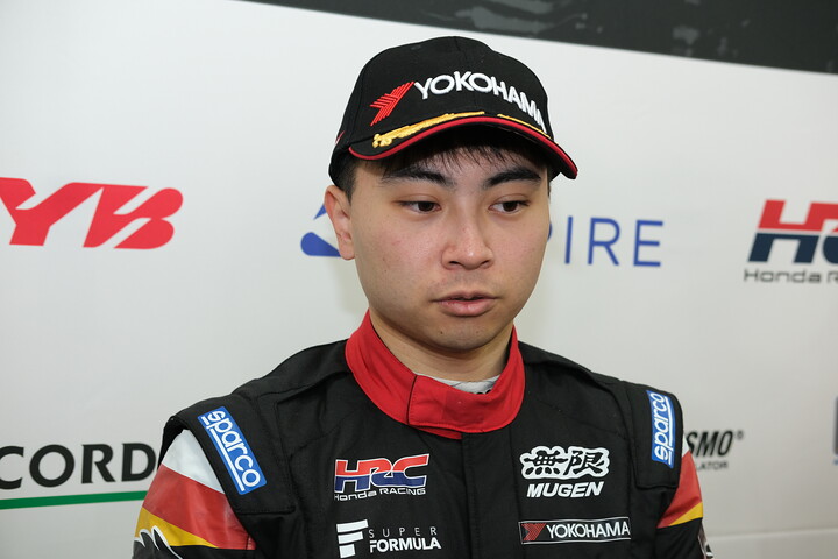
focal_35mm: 53
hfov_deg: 37.5
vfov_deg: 25.5
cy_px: 280
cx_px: 419
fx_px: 1234
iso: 800
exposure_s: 1/180
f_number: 4
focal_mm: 35
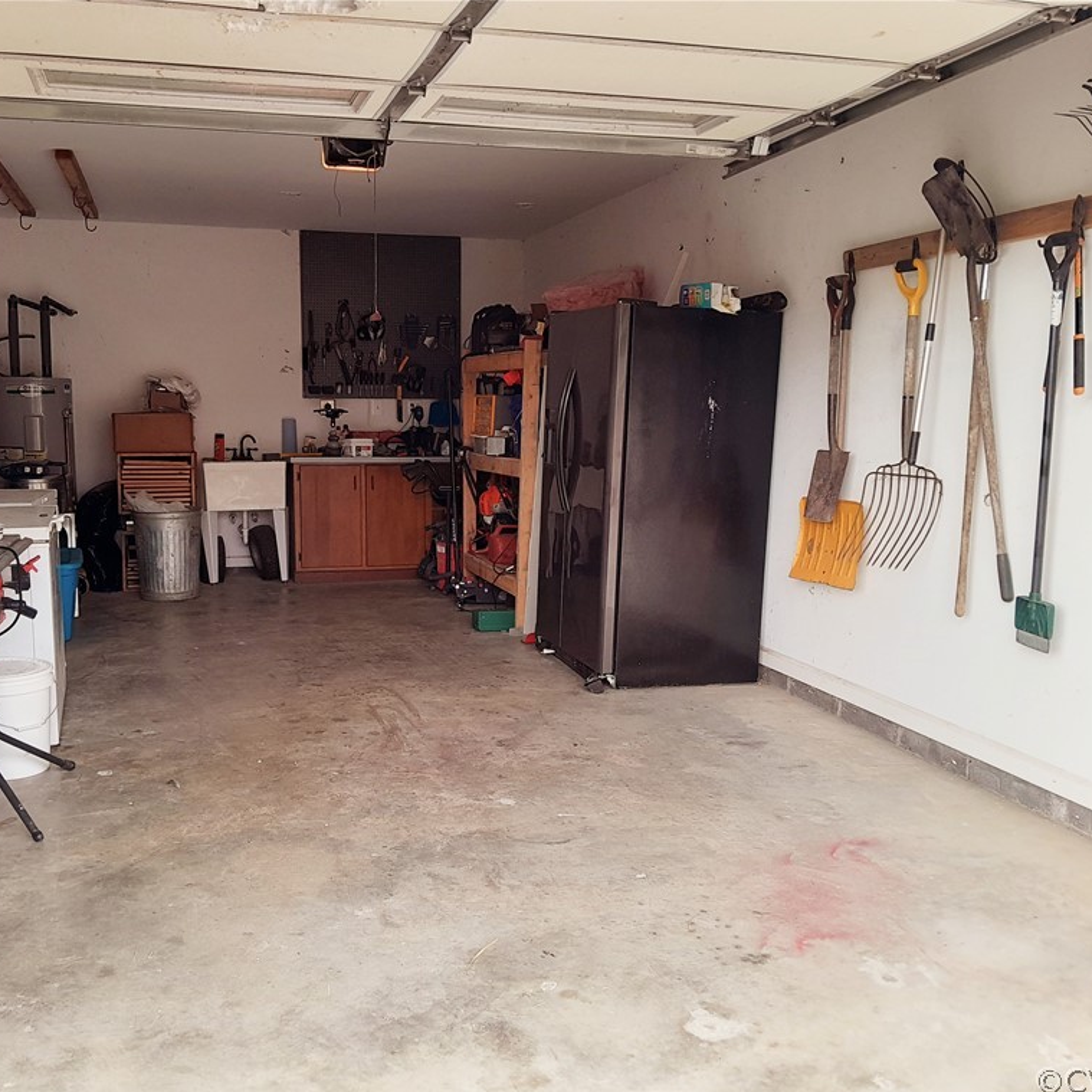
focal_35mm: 31
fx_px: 1106
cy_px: 551
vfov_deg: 52.5
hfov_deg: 52.3
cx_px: 463
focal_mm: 3.98
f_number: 1.8
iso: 64
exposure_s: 1/60.2
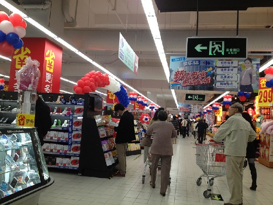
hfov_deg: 52.6
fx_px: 276
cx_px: 136
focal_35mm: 35
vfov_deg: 40.7
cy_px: 102
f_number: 2.4
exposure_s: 1/60
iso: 64
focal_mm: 4.28
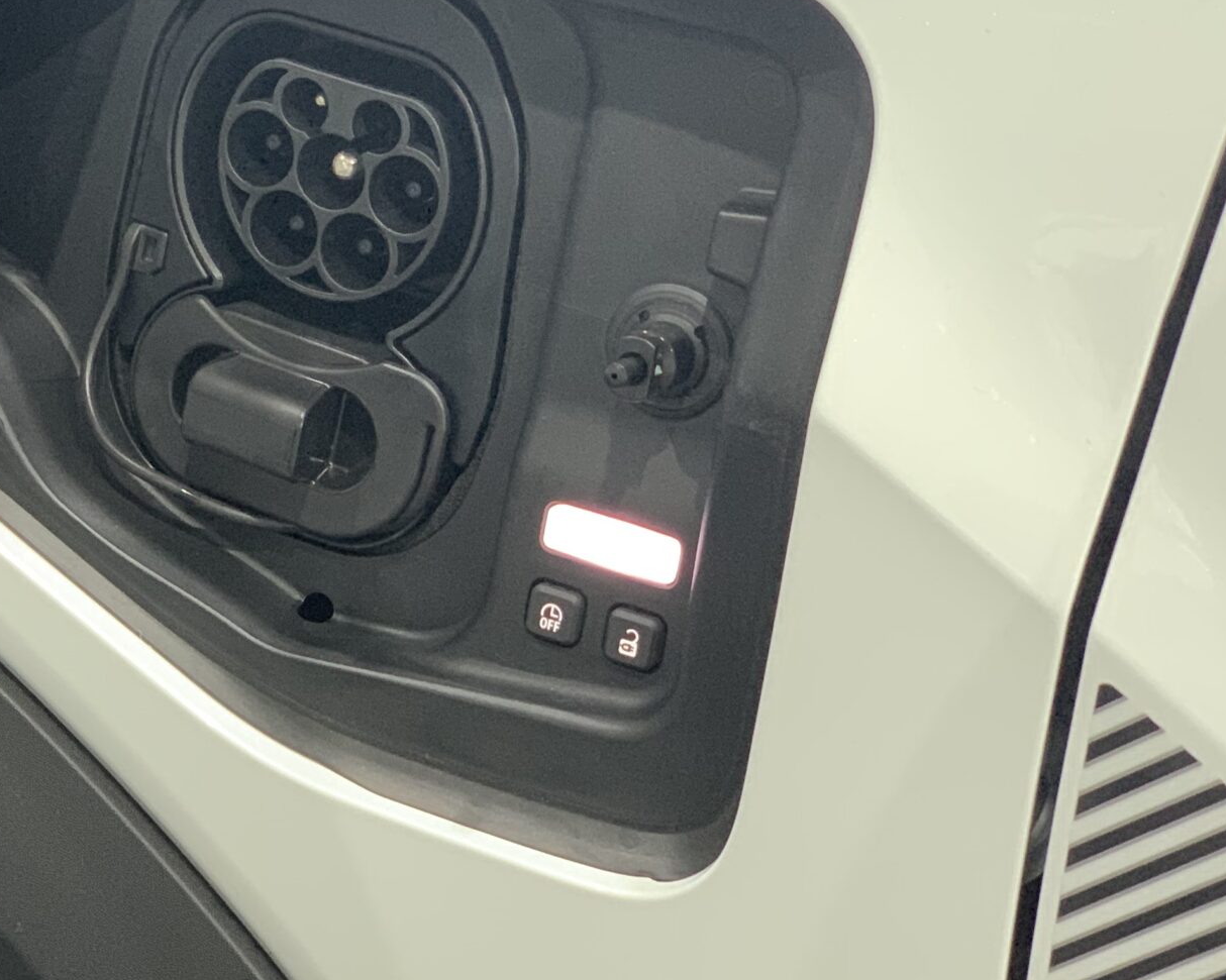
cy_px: 262
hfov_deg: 17.5
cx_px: 2
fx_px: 3882
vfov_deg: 14.3
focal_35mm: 107
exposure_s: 1/50
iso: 320
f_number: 2.4
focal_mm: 6
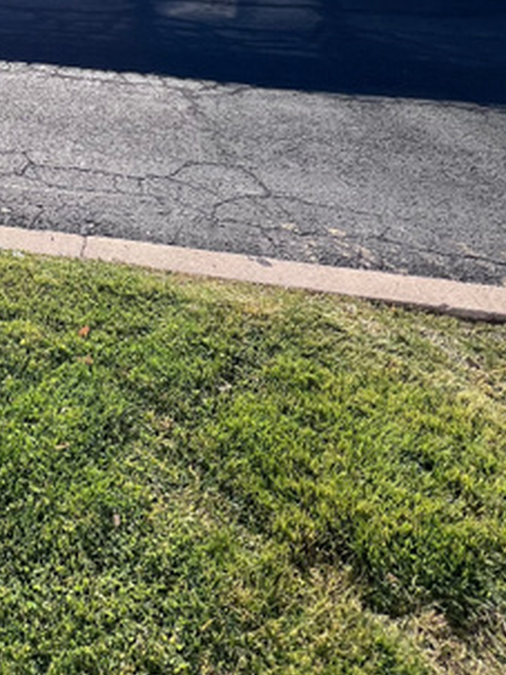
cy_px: -45
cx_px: -11
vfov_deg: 44.2
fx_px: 644
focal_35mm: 33
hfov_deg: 37.8
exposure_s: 1/1143
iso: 32
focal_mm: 1.57
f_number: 1.8
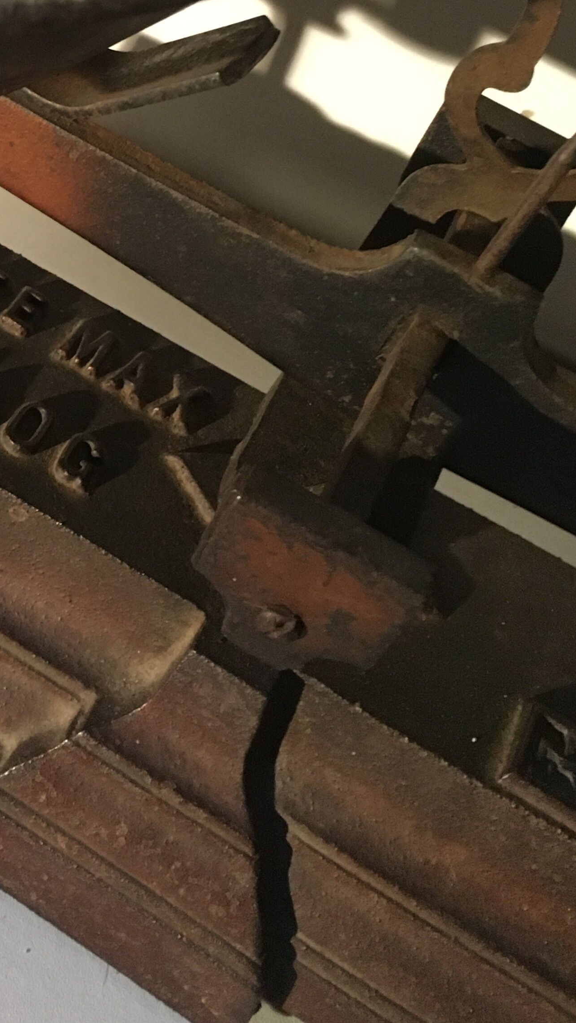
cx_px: -69
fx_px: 1520
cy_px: 143
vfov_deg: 35.5
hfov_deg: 20.4
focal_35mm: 56
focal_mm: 4.15
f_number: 2.2
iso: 250
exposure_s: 1/17
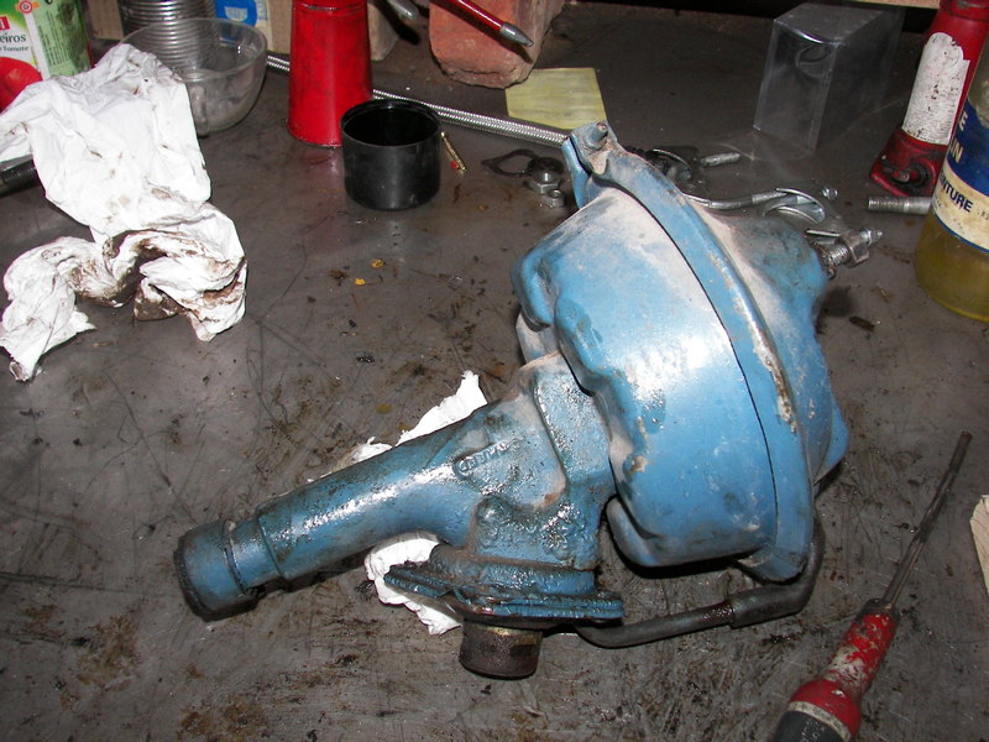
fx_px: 1029
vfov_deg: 39.7
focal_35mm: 36
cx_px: 494
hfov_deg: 51.4
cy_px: 371
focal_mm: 6
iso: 100
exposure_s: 1/30
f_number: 2.8
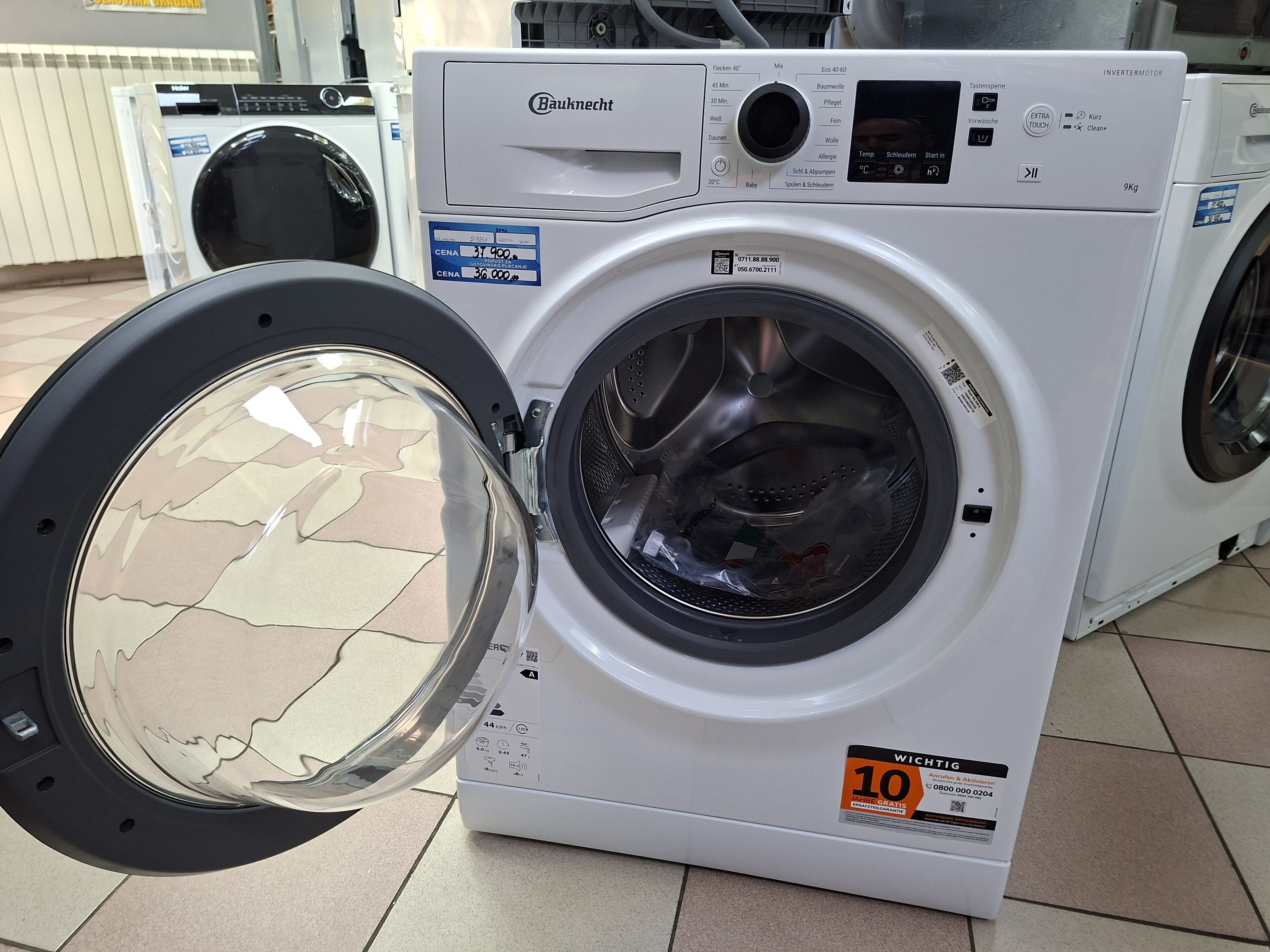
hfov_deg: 73.9
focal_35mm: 23
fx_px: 844
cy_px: 476
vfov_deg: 58.9
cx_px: 635
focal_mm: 5.54
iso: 250
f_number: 1.8
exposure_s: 1/50
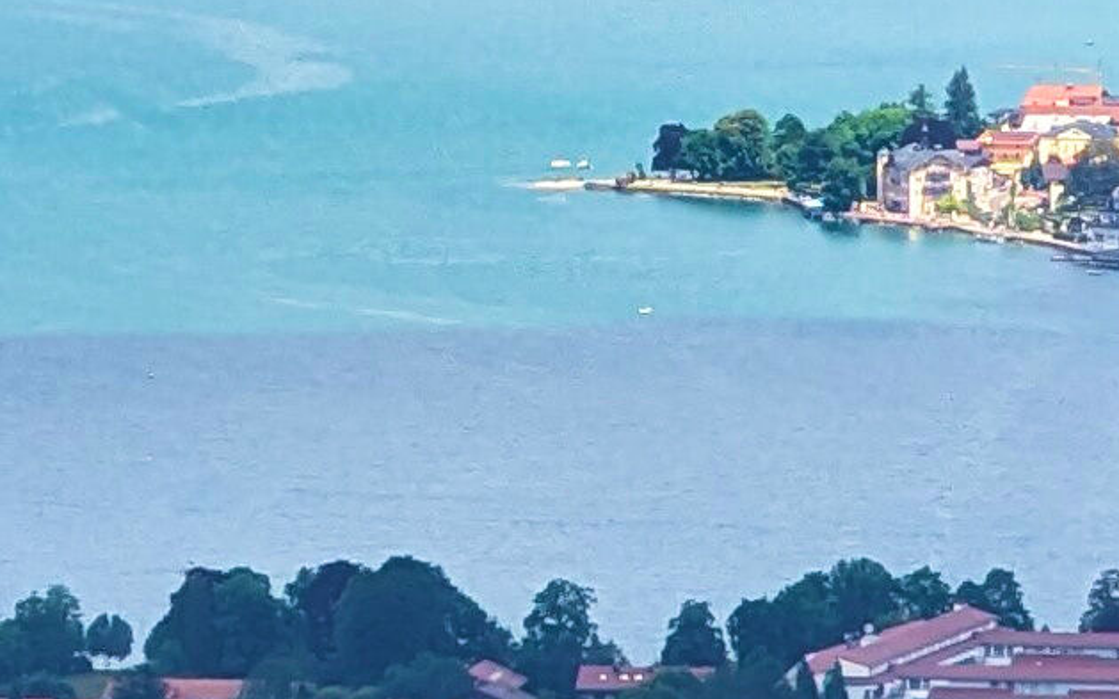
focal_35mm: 730
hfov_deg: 2.9
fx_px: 22260
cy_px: -194
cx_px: -1124
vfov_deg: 1.8
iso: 42
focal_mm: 19
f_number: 3.5
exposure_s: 1/270
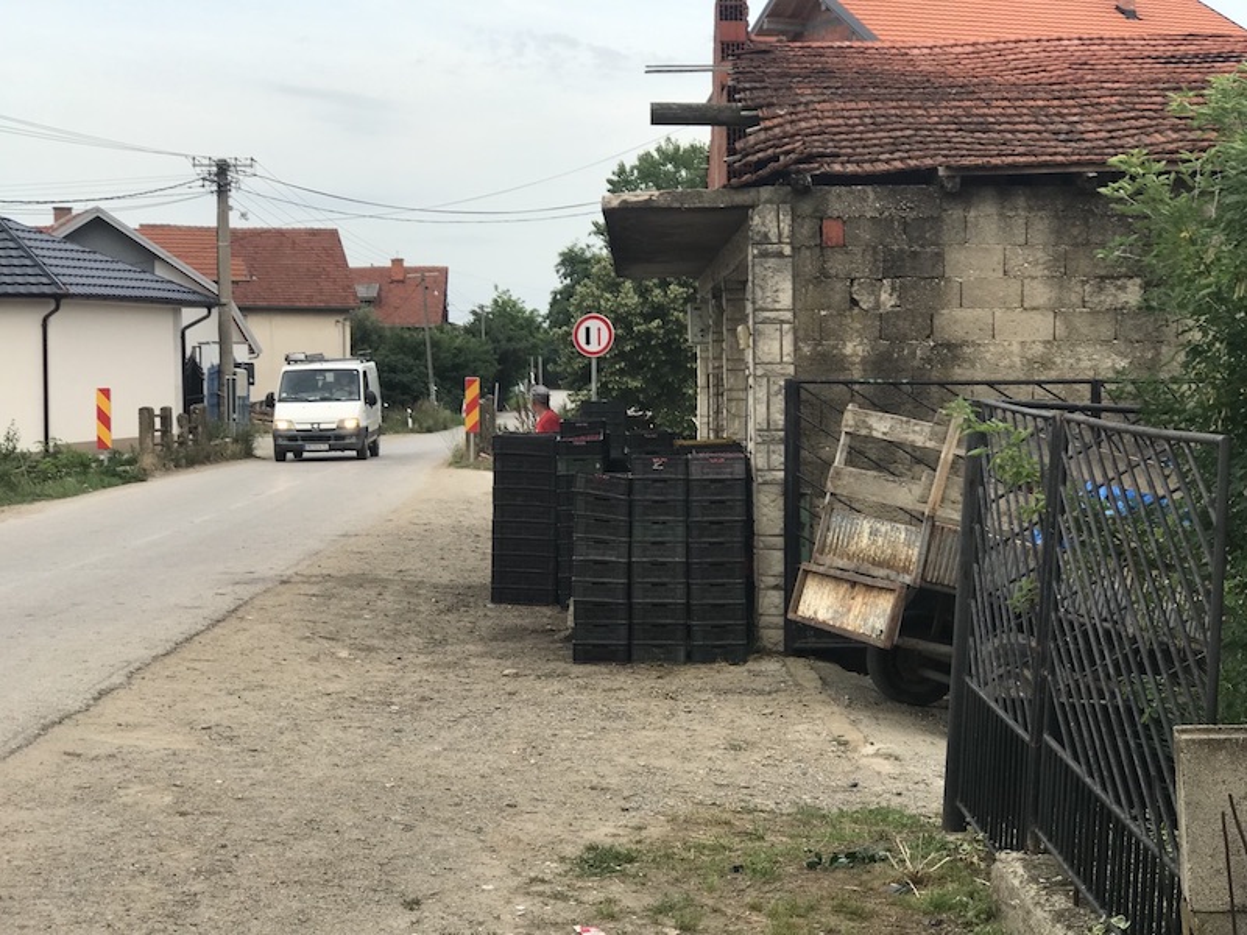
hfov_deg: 33.8
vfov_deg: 25.7
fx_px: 2053
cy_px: 468
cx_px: 624
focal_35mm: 57
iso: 20
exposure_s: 1/163
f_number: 2.8
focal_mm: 6.6
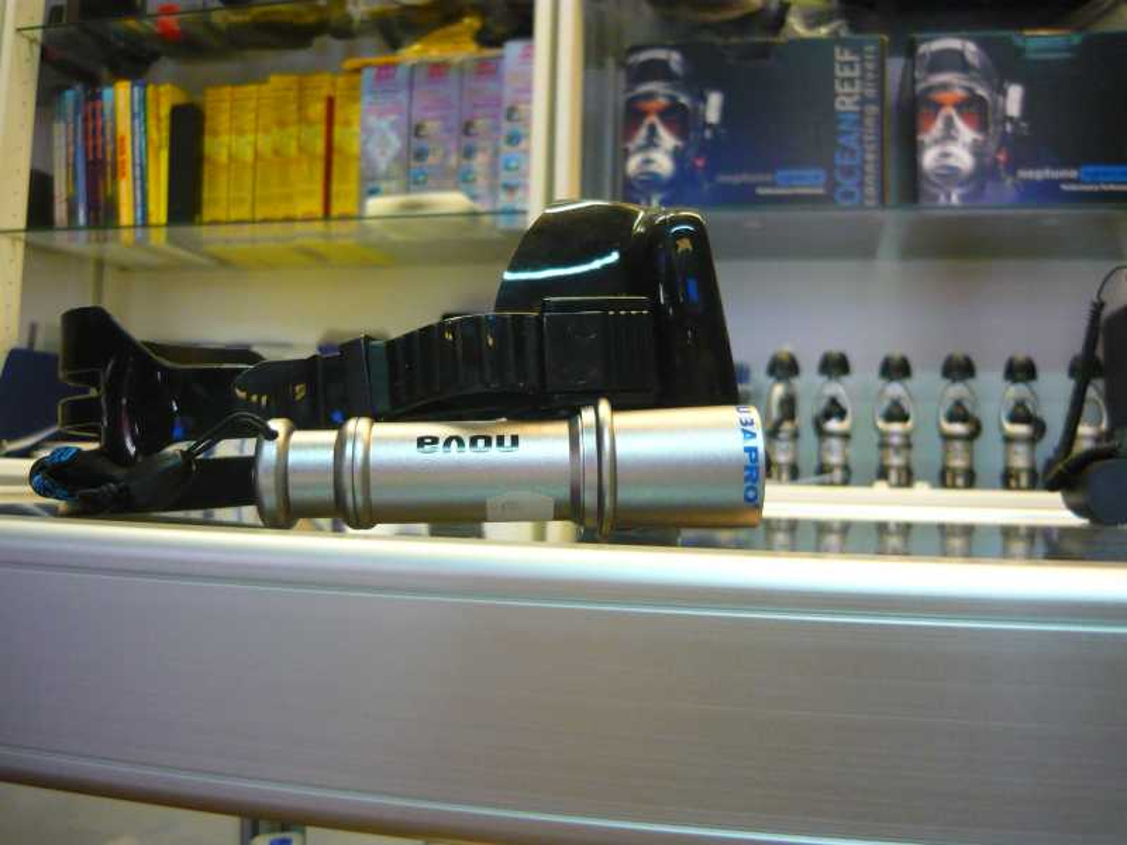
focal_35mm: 33
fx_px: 1074
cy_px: 422
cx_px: 564
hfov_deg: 55.4
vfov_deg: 42.9
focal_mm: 5.5
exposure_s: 1/30
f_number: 2.8
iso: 400
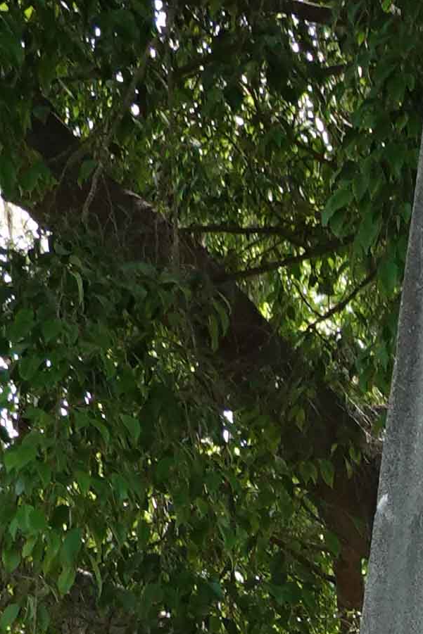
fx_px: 2889
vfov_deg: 10.8
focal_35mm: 164
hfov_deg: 8.0
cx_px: 855
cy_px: 1496
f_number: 4
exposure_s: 1/250
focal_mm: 10.17
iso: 400
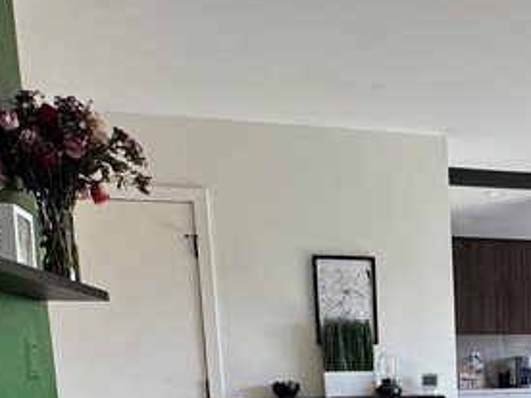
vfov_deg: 25.4
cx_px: 602
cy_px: 465
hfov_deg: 32.0
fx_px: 798
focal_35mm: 52
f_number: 2.2
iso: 80
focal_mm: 2.22
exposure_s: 1/120
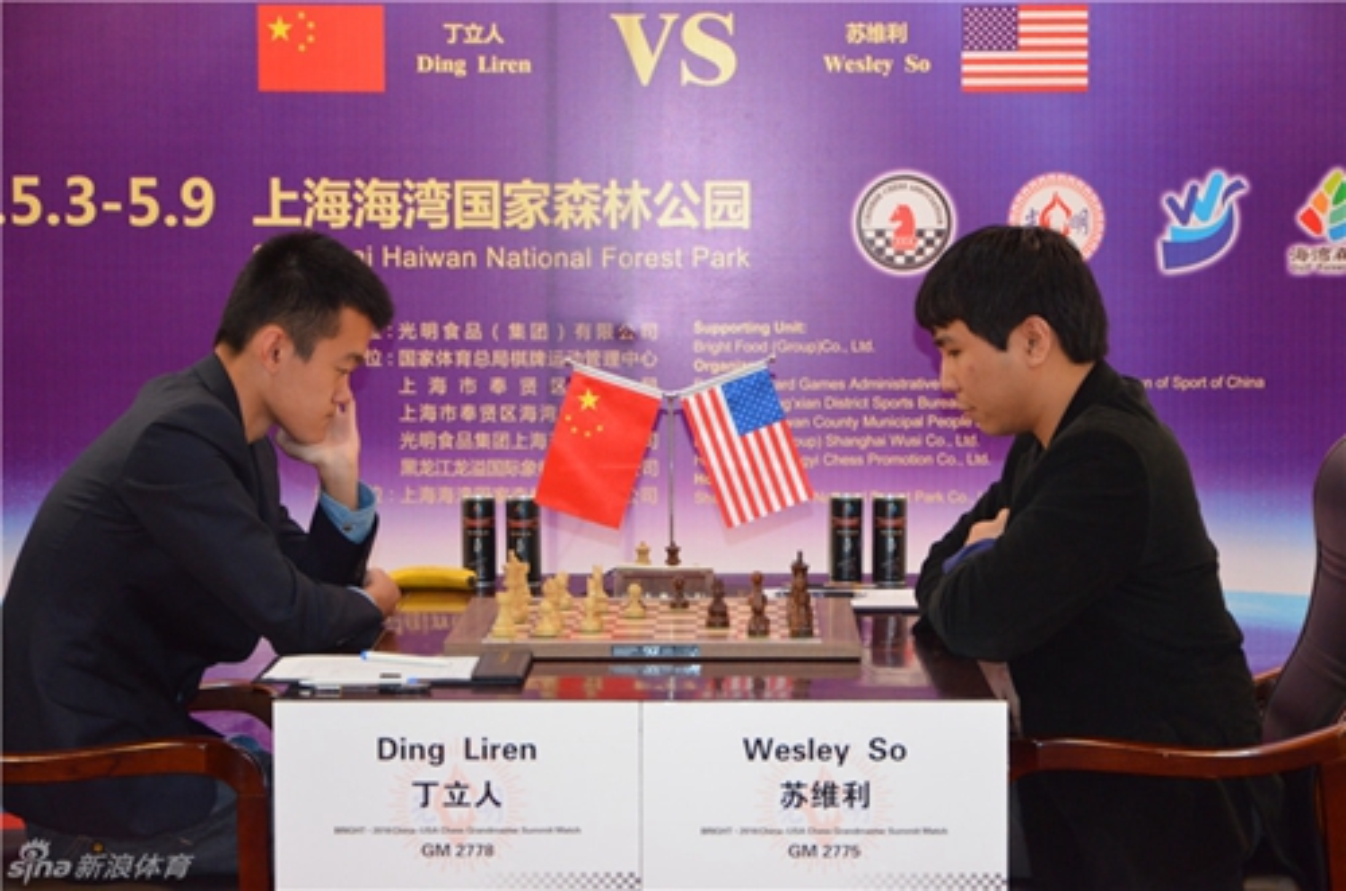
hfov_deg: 19.5
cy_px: 446
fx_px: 3917
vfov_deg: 13.0
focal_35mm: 105
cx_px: 673
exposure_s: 1/60
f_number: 5.3
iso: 2000
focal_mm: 70
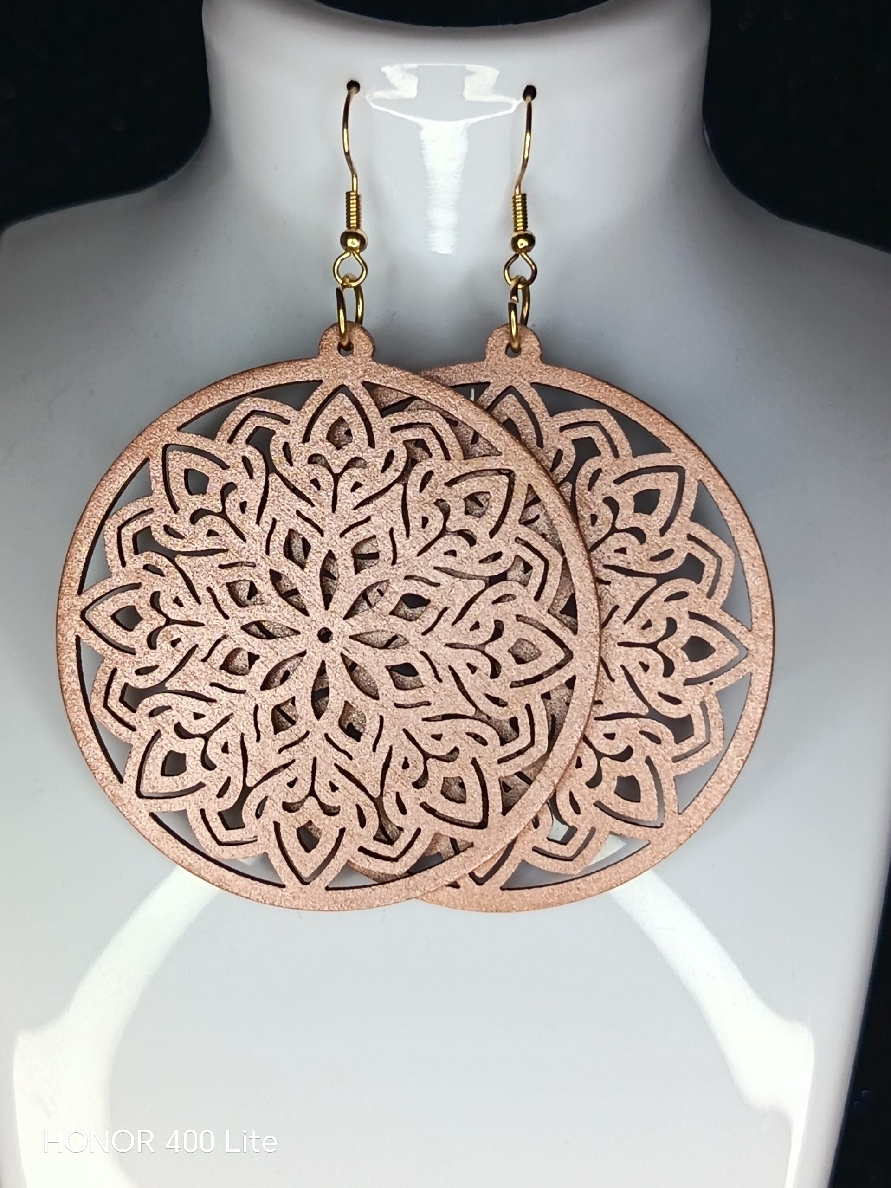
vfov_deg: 39.7
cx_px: 446
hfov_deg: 30.3
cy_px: 594
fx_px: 1647
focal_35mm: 48
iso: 503
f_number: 16
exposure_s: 1/100
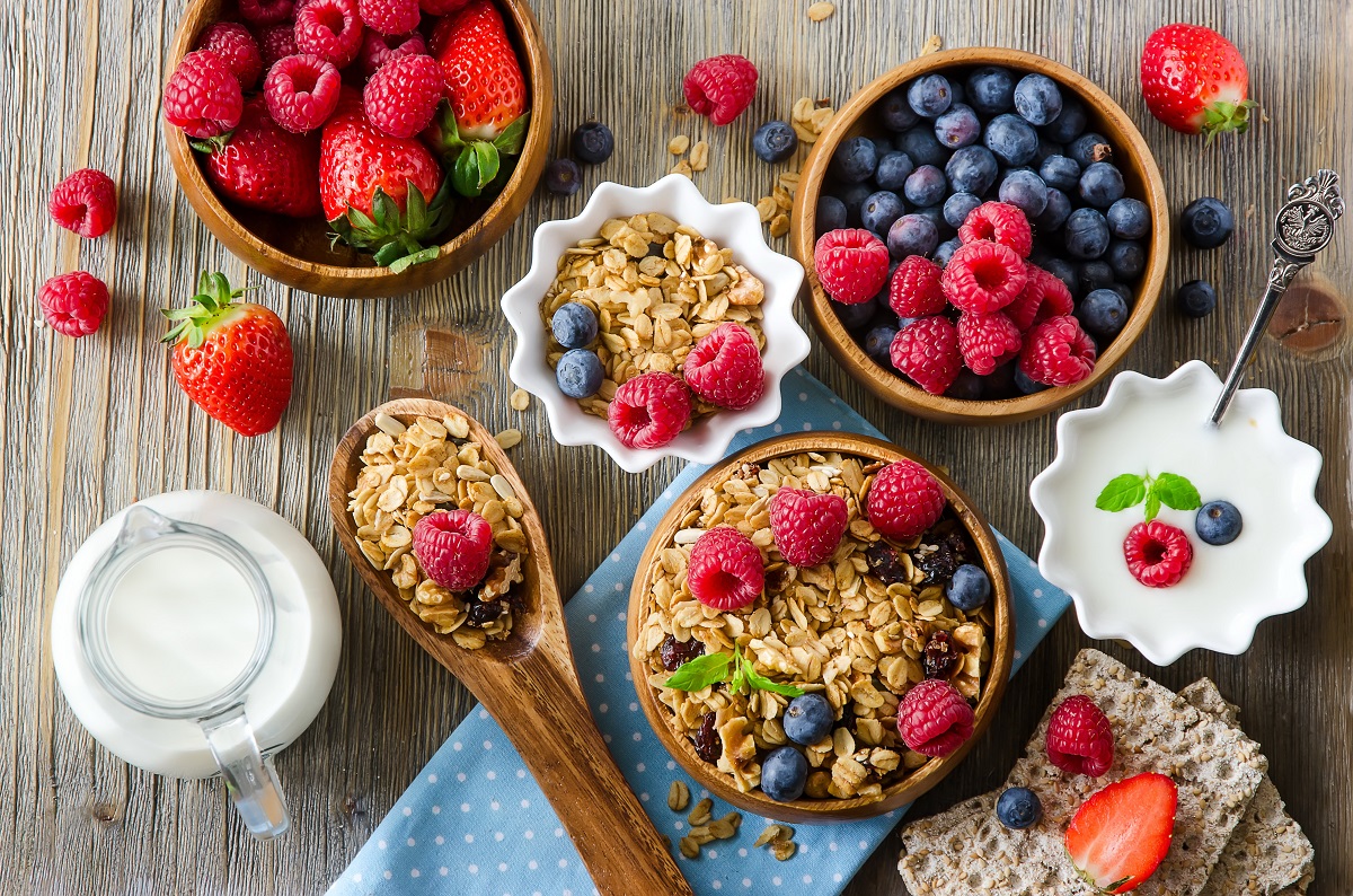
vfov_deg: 14.0
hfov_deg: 21.0
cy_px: 448
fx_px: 3656
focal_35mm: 98
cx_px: 676
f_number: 7.1
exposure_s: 1/8
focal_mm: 65
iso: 125
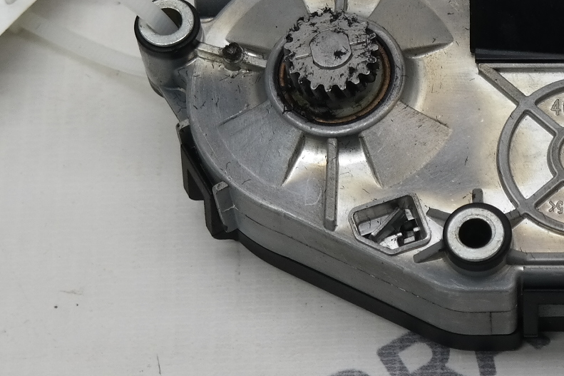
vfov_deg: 9.6
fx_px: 2240
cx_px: 616
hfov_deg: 14.0
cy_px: 67
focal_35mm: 143
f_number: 4
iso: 200
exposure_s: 1/100
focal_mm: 25
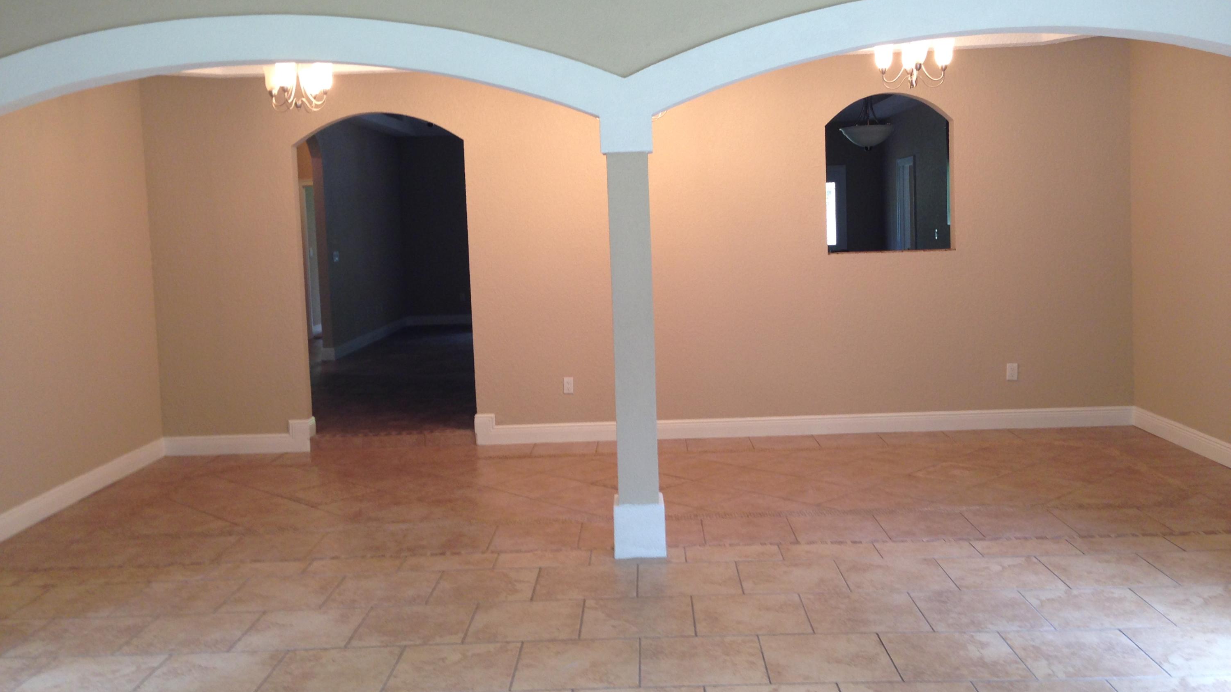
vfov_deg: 32.8
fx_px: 1175
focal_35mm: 36
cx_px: 616
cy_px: 290
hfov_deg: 55.3
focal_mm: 4.12
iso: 50
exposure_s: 1/20
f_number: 2.4
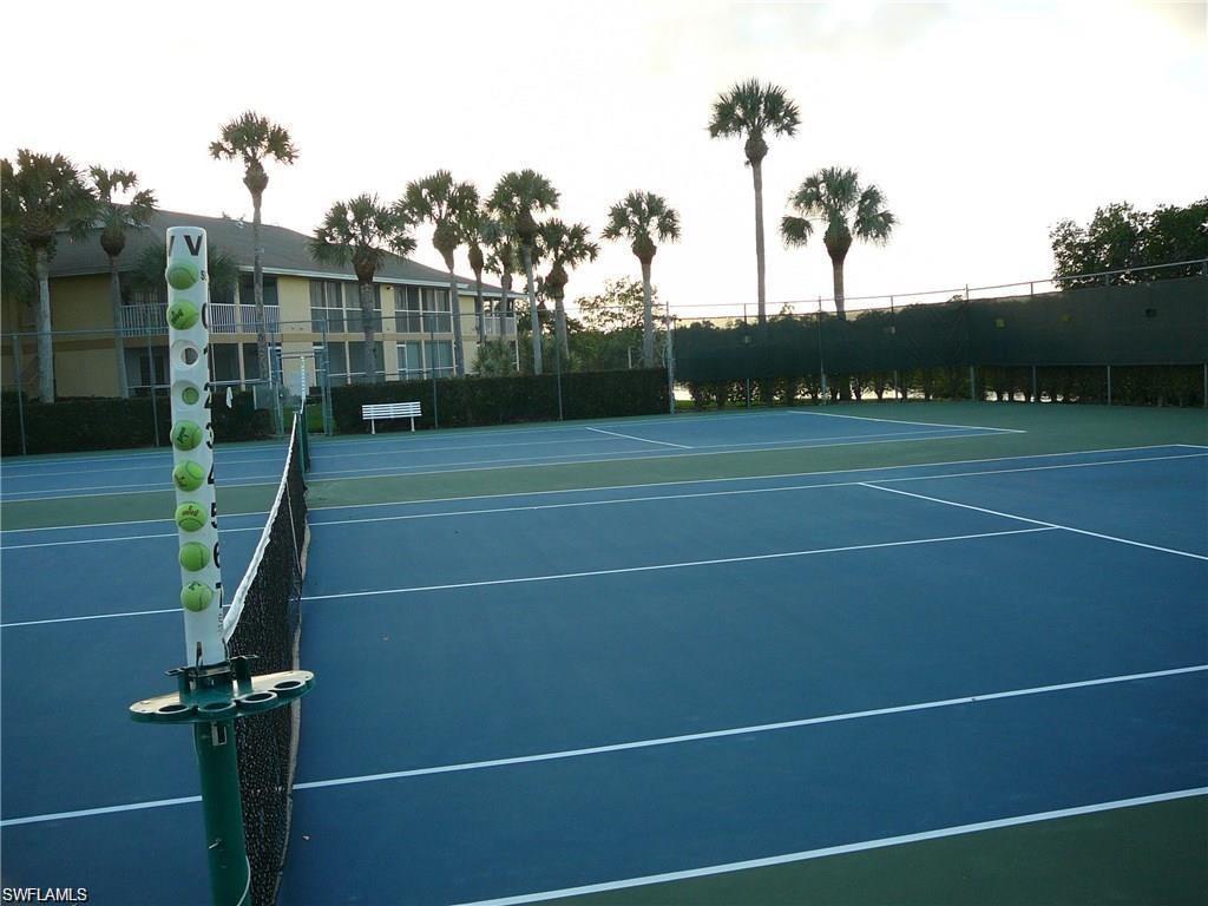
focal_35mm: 35
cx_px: 604
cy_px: 453
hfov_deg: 52.6
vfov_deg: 40.7
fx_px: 1221
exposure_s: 1/160
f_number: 2.8
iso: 80
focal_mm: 5.2
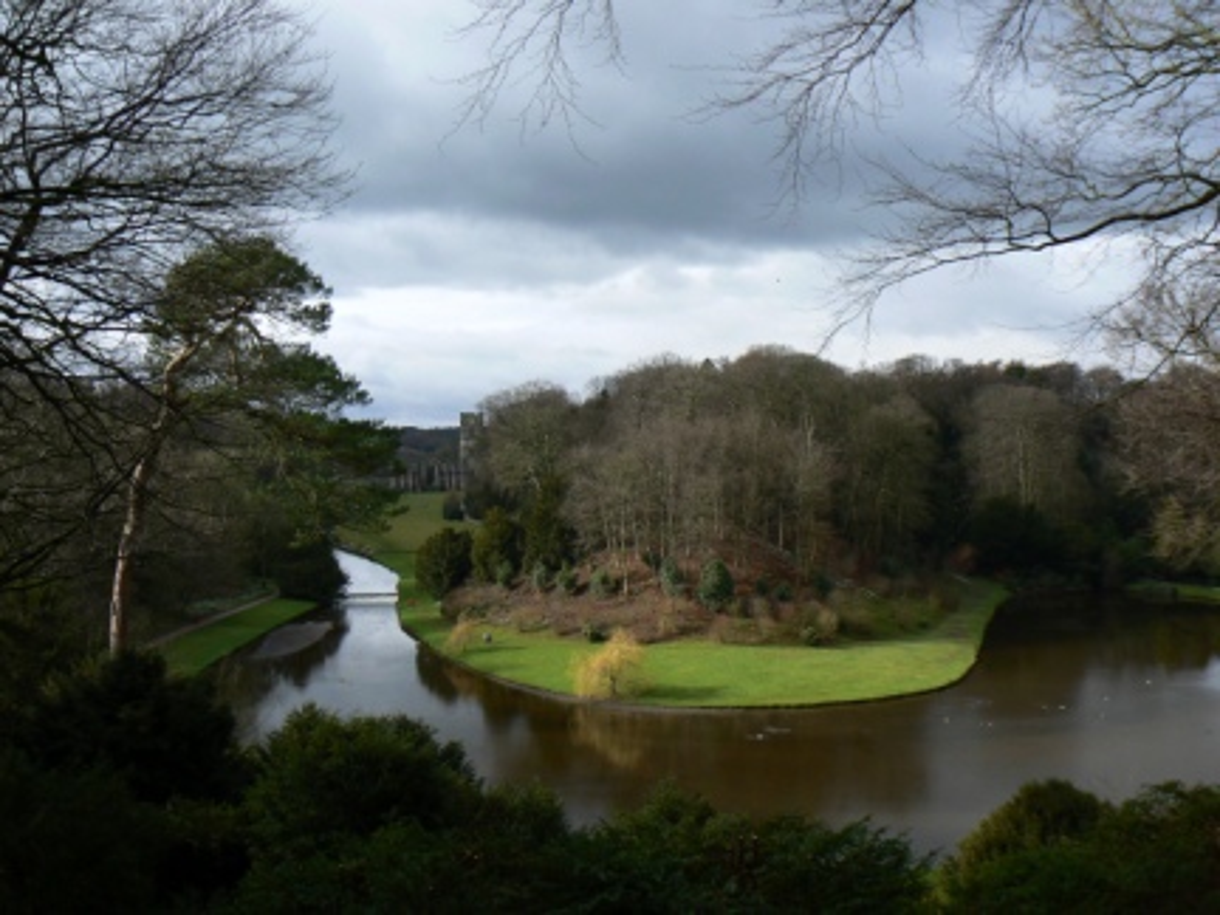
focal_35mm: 36
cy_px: 458
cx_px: 610
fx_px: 1269
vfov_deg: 39.7
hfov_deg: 51.4
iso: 80
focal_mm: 6
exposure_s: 1/250
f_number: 5.6
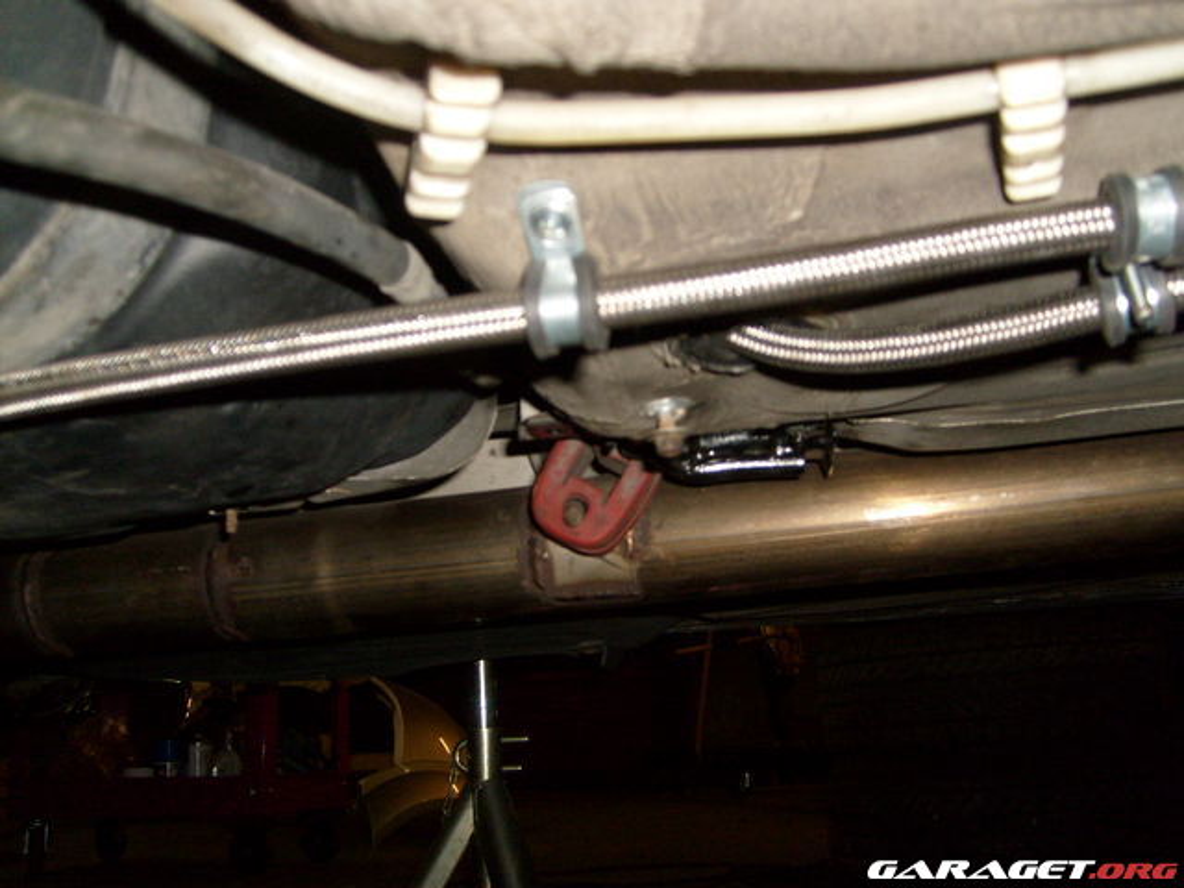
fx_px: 1197
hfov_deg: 52.6
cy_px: 444
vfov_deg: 40.7
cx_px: 592
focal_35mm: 35
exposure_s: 1/45
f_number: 2.8
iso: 100
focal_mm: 5.8
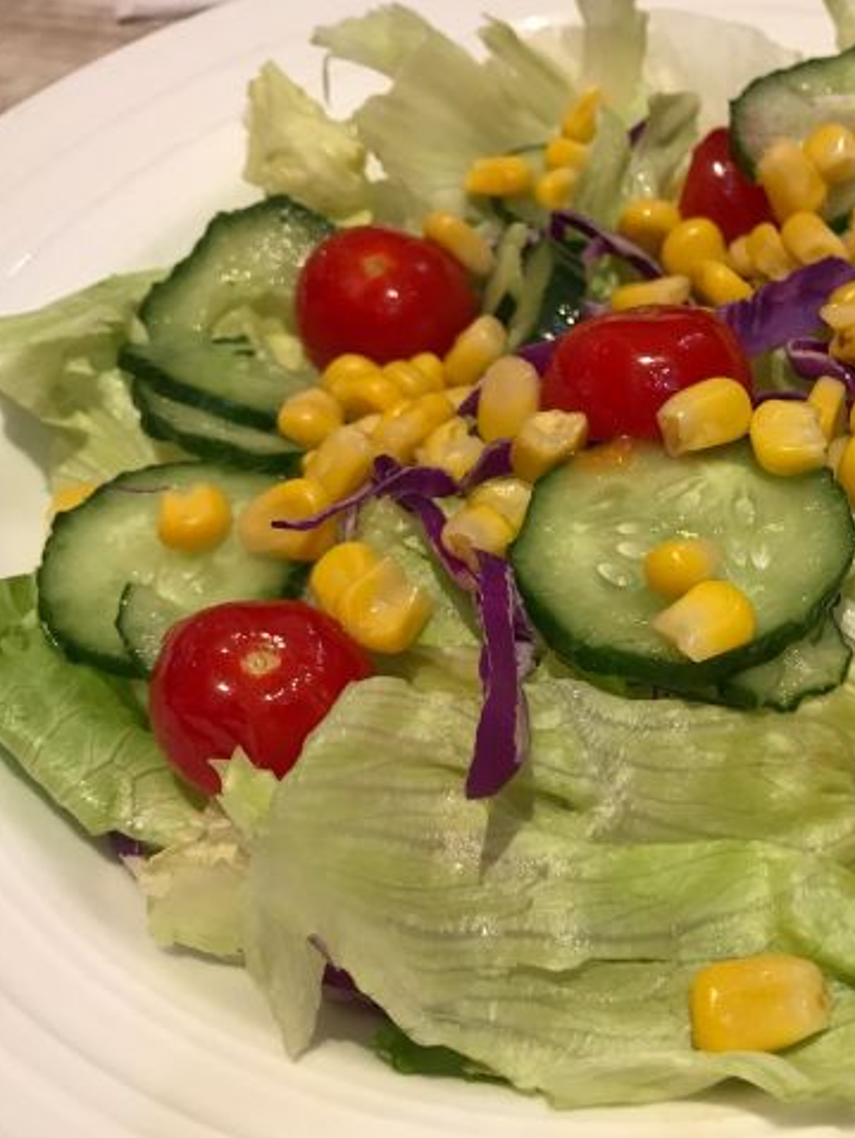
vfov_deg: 45.8
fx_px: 1349
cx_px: 684
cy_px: 568
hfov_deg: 34.1
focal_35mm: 41
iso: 25
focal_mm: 3.99
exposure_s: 1/33
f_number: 1.8
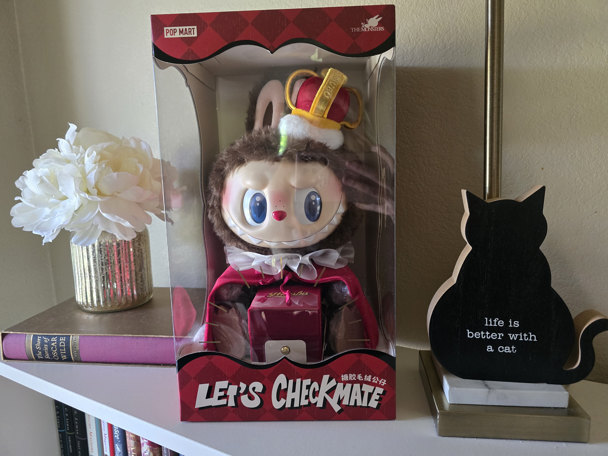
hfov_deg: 73.9
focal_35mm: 23
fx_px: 404
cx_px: 304
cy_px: 228
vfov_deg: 58.9
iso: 640
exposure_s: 1/60
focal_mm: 6.3
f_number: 1.7
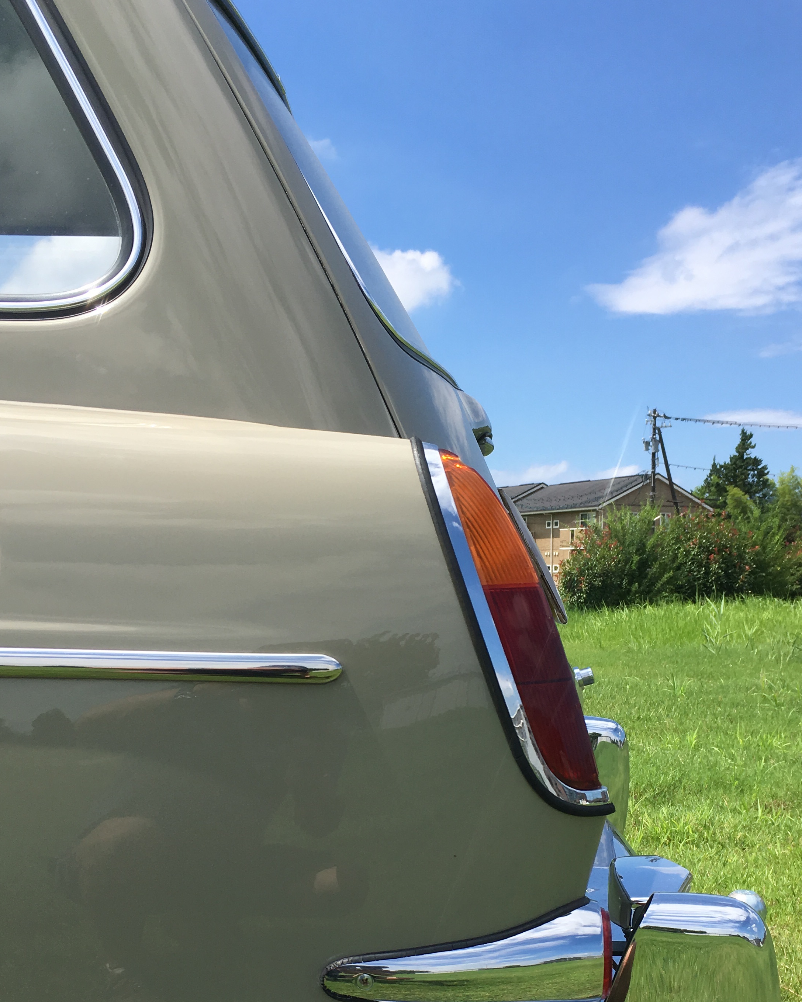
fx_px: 1246
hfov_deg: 35.7
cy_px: 710
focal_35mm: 42
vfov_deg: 42.9
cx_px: 432
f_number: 2.2
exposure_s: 1/1570
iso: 25
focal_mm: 4.15
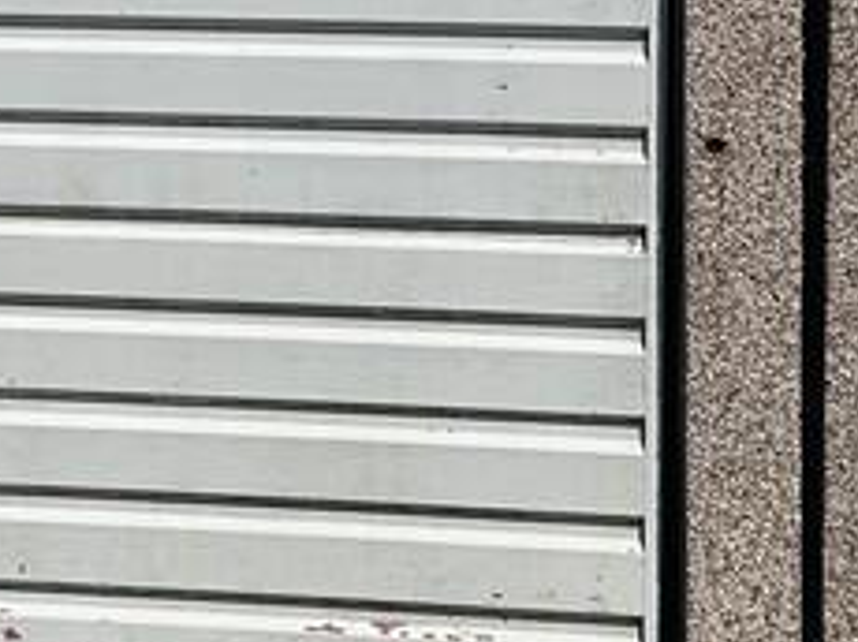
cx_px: -60
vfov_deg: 13.5
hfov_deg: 17.8
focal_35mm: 107
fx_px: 2649
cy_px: -75
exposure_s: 1/12048
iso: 80
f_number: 1.78
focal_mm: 6.86
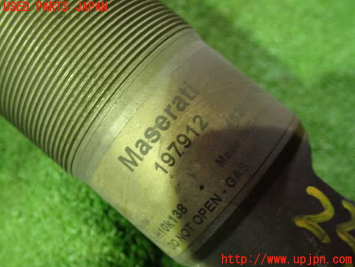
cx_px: 178
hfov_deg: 49.0
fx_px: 390
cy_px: 134
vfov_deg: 37.7
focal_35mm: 38
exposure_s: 1/20
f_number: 2.7
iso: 800
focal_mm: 6.83
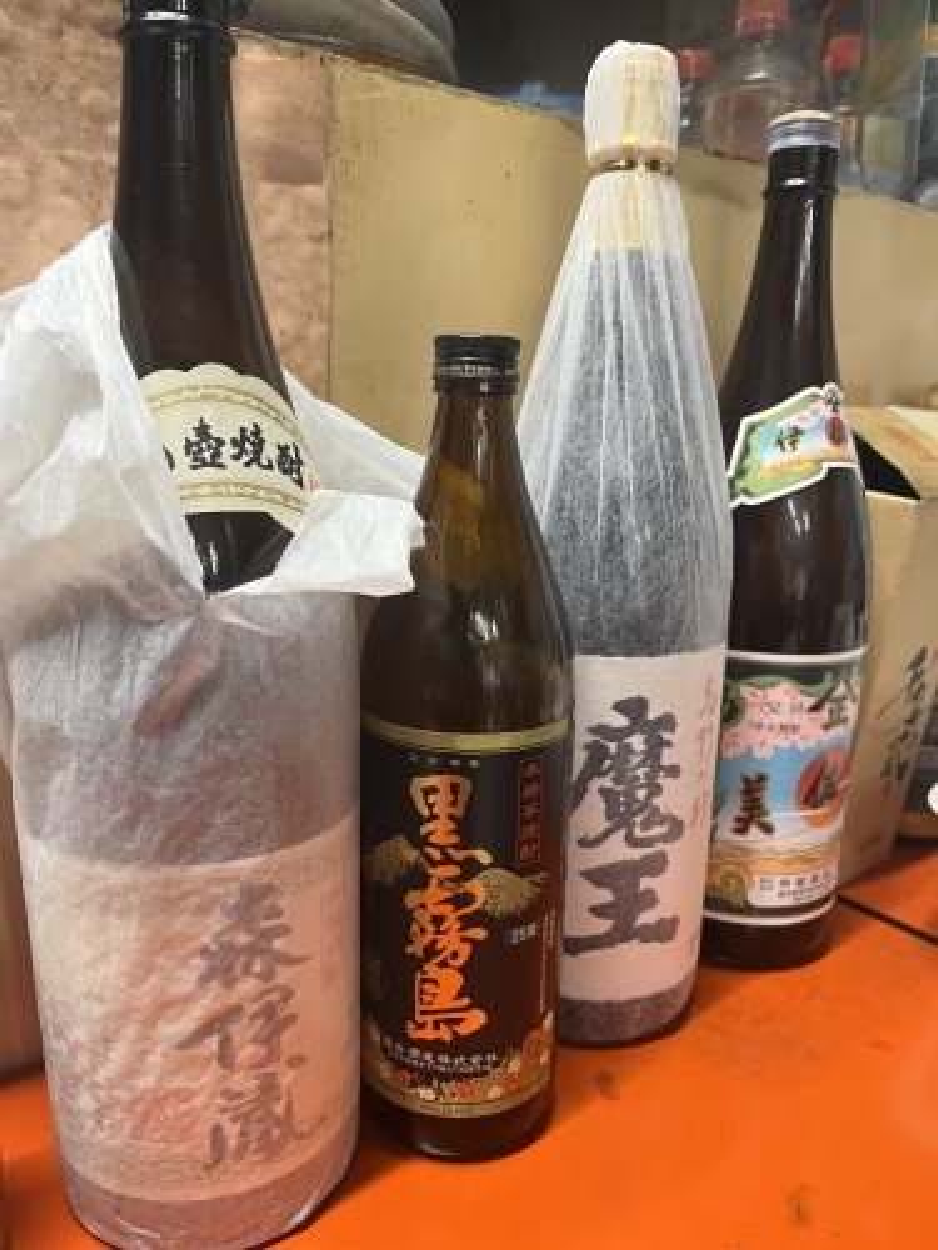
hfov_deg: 53.1
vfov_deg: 67.3
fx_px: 939
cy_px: 625
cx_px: 469
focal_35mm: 26
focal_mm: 5.1
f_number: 1.6
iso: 250
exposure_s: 1/50
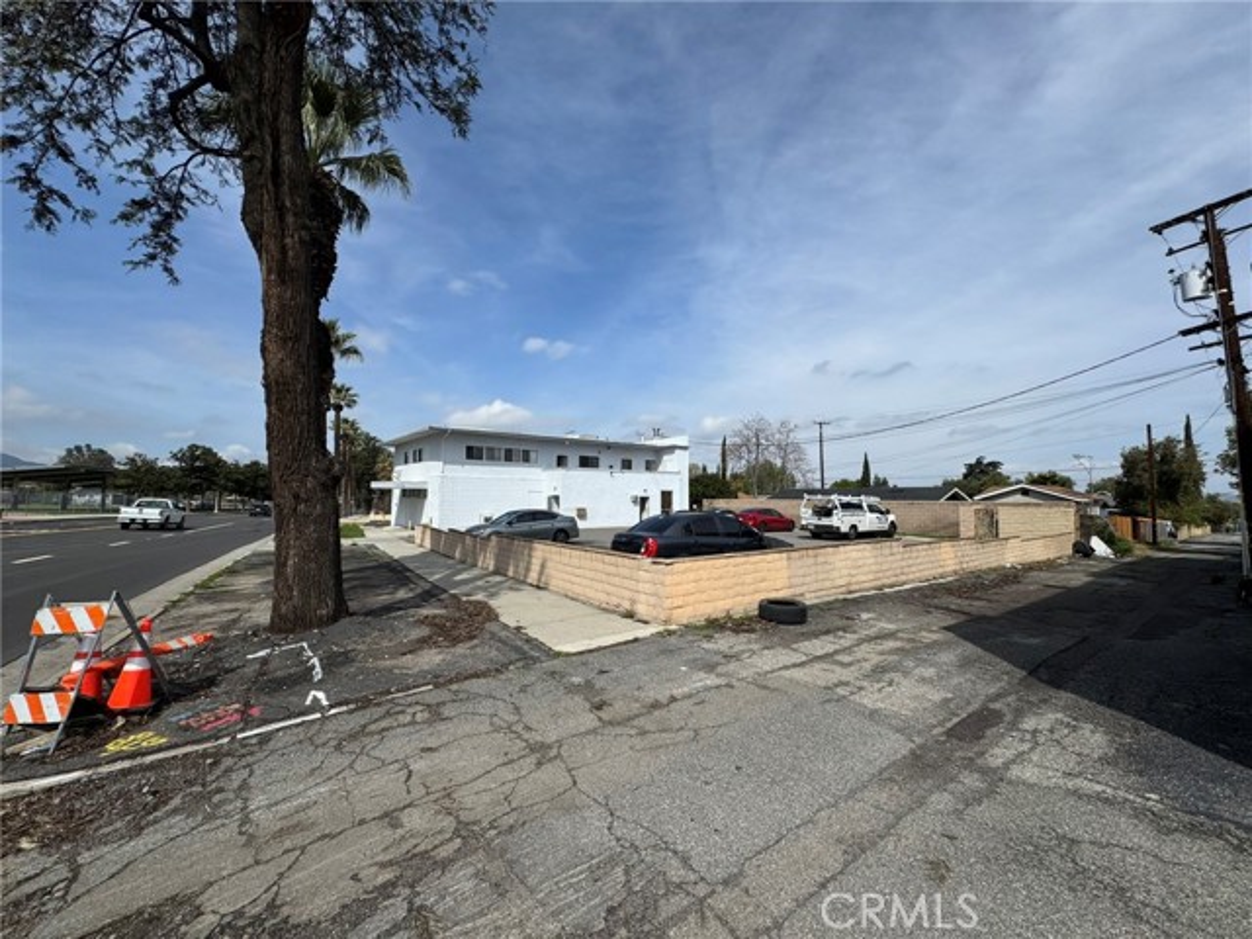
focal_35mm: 14
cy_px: 470
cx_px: 626
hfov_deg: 102.1
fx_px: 506
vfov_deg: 85.7
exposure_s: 1/4132
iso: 50
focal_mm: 2.22
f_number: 2.2
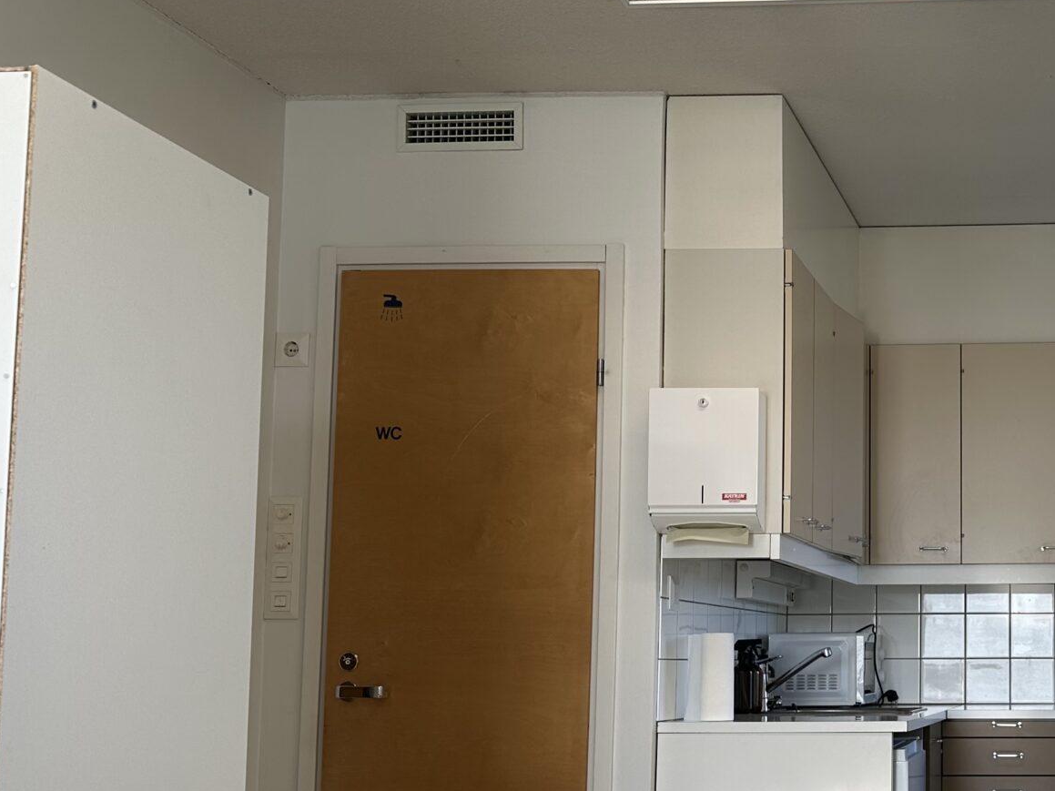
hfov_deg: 33.6
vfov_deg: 27.3
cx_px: 1015
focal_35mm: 53
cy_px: 531
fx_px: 1615
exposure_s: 1/158
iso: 64
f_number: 1.78
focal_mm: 6.86
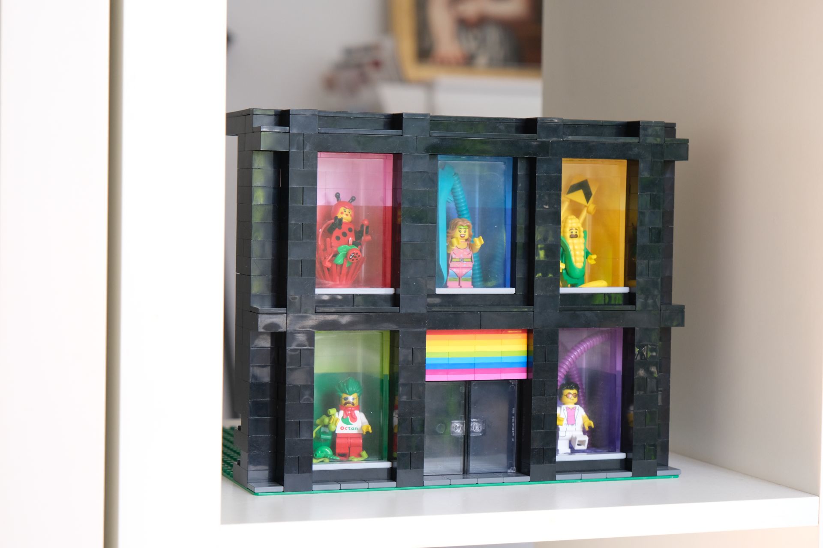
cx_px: 412
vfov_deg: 19.5
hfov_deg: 28.8
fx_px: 1600
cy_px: 274
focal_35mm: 70
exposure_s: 1/60
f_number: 4.5
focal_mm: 46.6
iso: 800
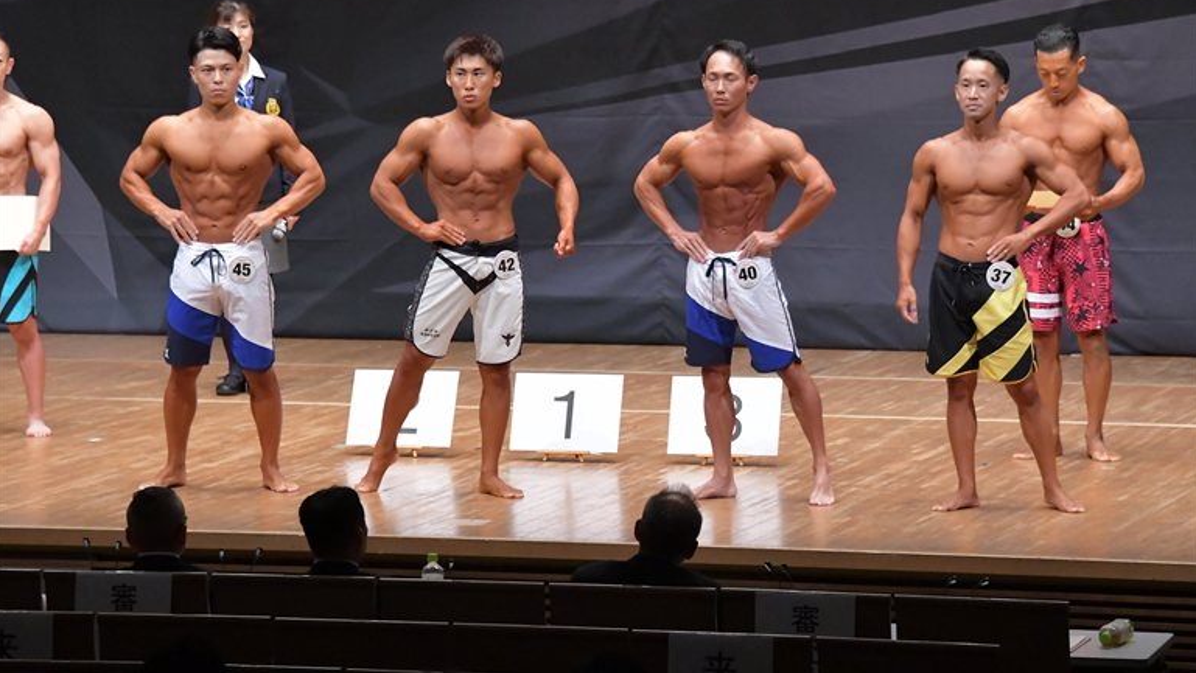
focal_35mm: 193
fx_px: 6122
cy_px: 278
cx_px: 598
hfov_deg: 11.2
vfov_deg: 6.3
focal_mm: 122
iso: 8000
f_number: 5.6
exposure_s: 1/400
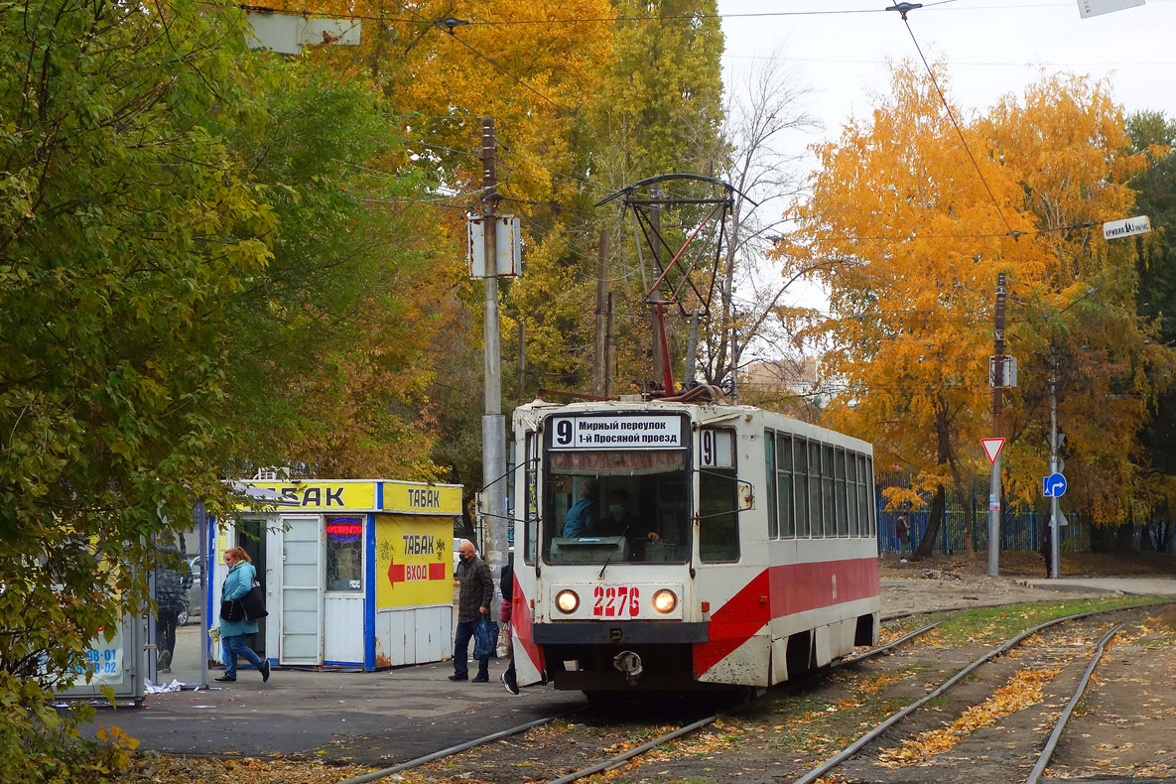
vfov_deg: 17.3
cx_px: 588
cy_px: 389
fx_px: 2580
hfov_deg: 25.7
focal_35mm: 79
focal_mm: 29.15
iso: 640
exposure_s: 1/500
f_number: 4.5
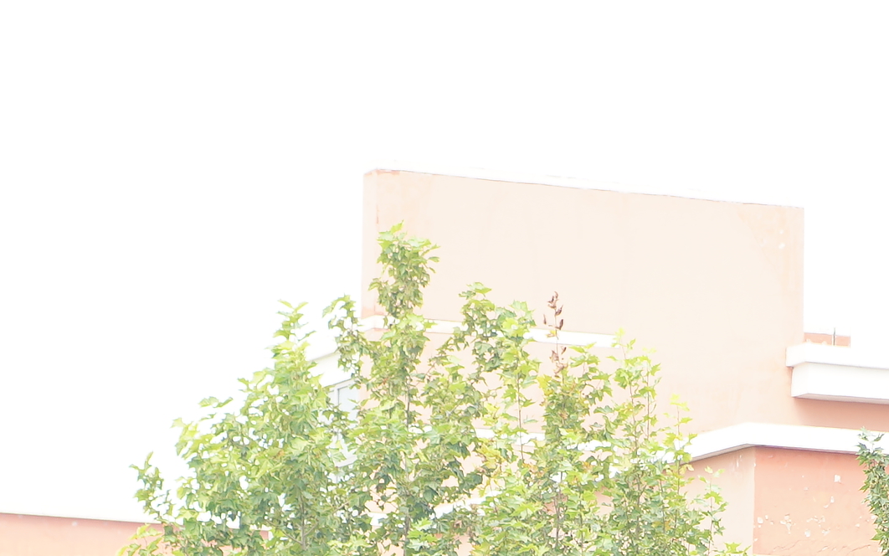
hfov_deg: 6.5
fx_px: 7778
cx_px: 697
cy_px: 929
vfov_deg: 4.1
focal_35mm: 321
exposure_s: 1/640
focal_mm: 85
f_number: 1.8
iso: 100
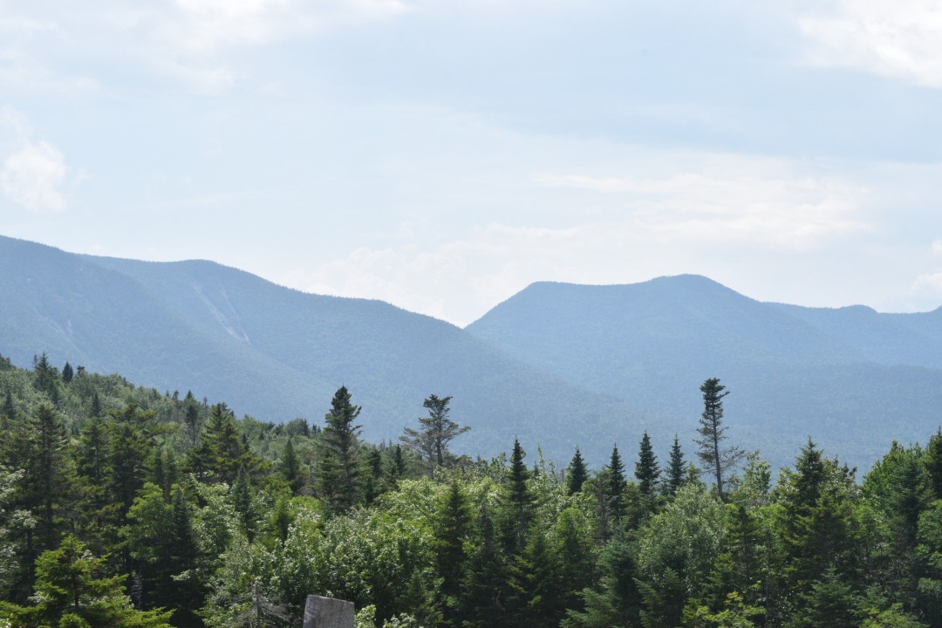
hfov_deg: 24.6
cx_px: 471
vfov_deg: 16.6
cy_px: 314
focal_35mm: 82
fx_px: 2159
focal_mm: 55
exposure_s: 1/1000
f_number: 16
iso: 1600
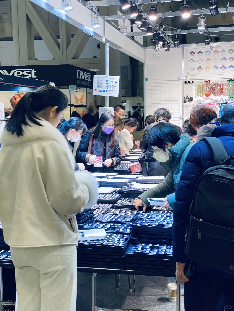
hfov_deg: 28.0
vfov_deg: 36.8
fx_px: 469
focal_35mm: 52
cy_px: 156
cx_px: 117
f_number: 2
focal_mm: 6
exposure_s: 1/100
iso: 64
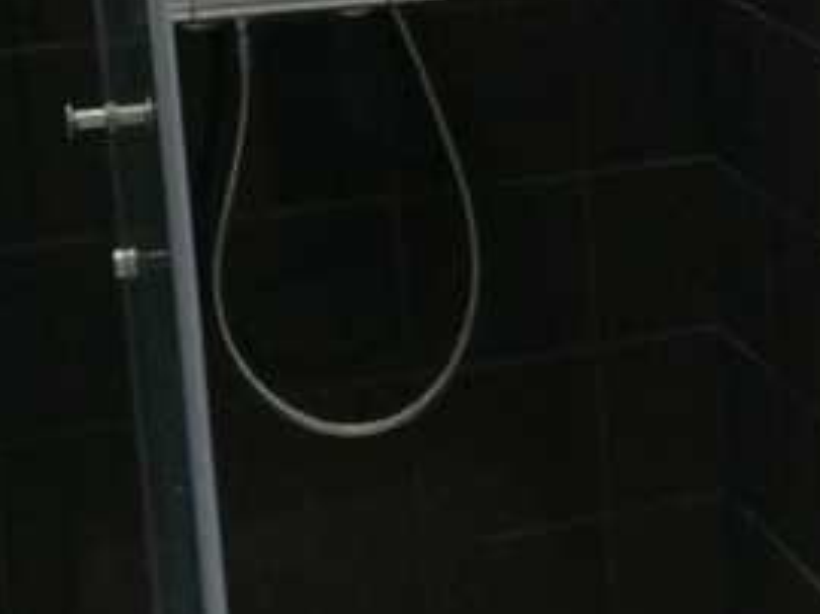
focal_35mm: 110
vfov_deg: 13.3
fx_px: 2603
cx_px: 1300
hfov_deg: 16.1
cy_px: 24
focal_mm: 4.15
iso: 200
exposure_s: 1/30
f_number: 2.2
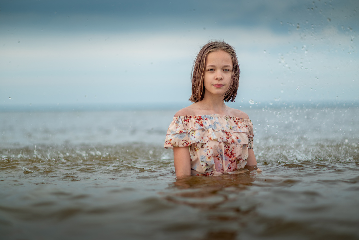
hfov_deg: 23.9
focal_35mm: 85
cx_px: 180
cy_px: 120
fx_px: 848
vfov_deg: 16.1
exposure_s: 1/2000
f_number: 2
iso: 100
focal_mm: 85
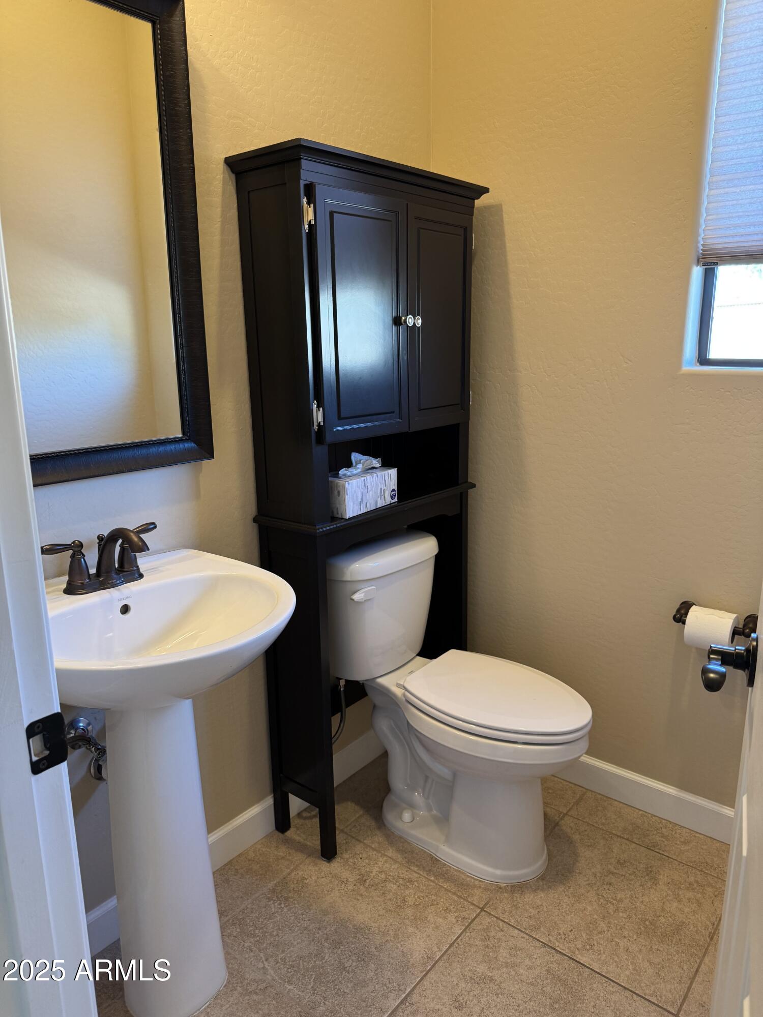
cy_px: 508
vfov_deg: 71.6
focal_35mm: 24
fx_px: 705
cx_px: 382
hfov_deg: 56.8
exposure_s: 1/60
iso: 200
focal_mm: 6.76
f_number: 1.78
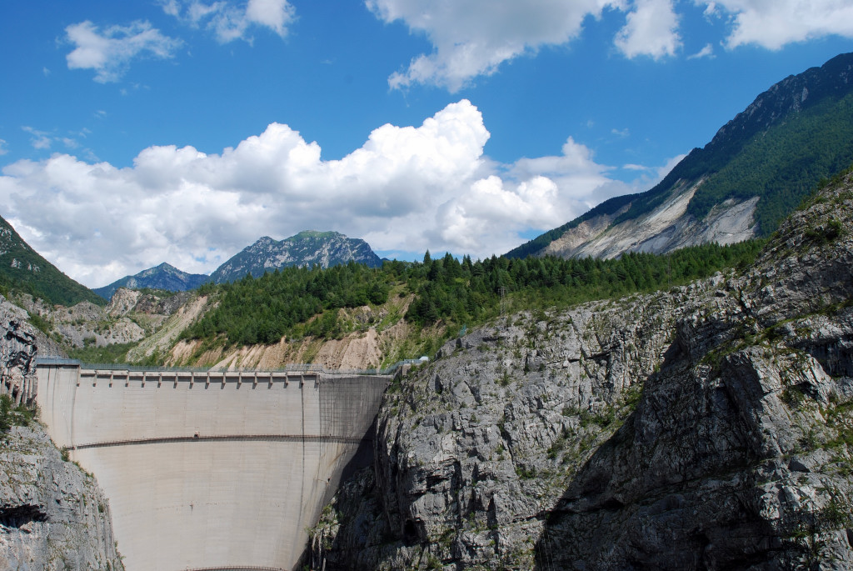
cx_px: 426
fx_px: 640
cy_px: 286
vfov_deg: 48.0
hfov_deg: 67.3
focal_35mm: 27
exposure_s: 1/160
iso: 100
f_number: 10
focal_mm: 18
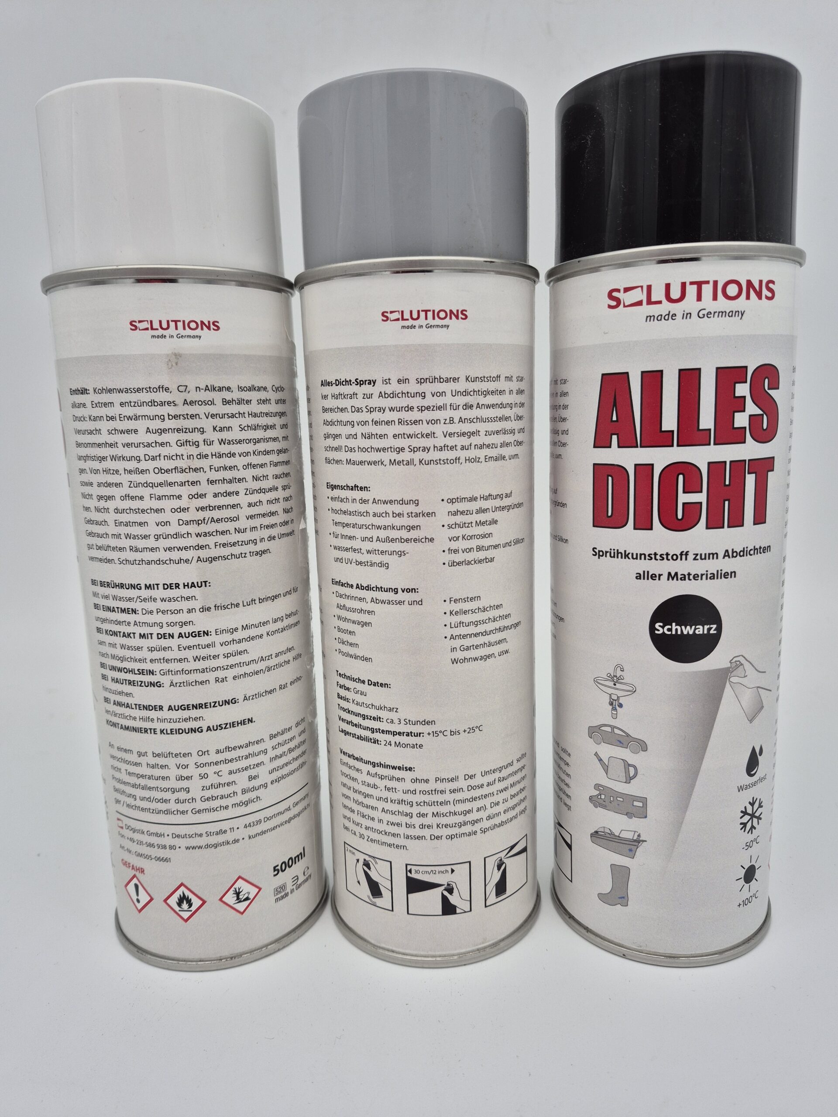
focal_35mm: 23
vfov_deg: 73.9
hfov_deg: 58.9
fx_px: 742
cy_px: 558
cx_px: 419
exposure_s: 1/180
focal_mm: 5.4
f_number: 1.8
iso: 40
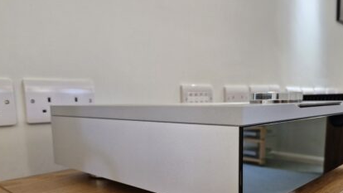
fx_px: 282
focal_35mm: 31
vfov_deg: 36.9
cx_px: 188
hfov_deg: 62.5
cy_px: 143
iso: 500
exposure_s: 1/100
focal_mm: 5.54
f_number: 1.8
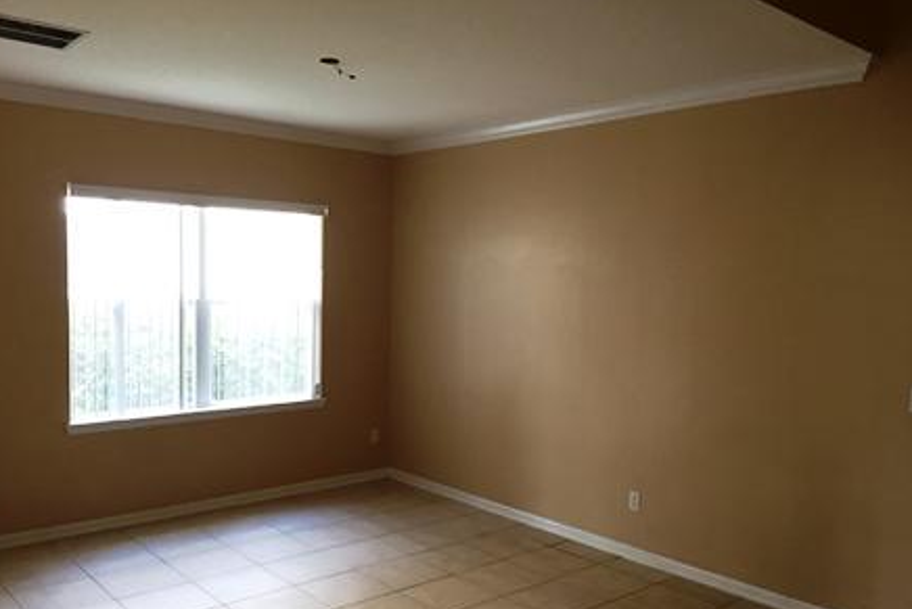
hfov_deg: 60.3
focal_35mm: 31
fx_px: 786
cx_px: 448
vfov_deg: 42.3
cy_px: 333
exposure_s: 1/30
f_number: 2.2
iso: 80
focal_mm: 4.15
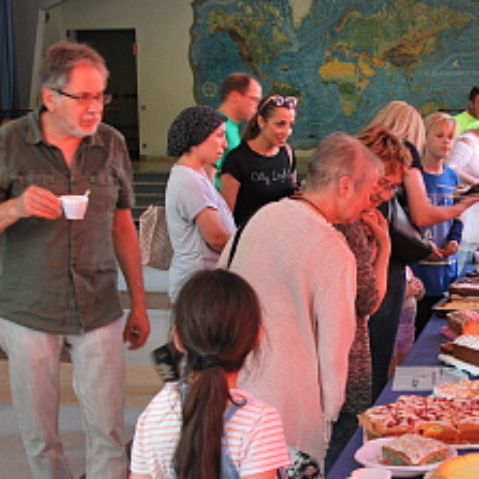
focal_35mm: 67
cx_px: 433
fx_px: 1049
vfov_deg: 25.6
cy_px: 329
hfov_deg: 24.9
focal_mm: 20
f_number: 3.8
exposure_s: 1/30
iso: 200
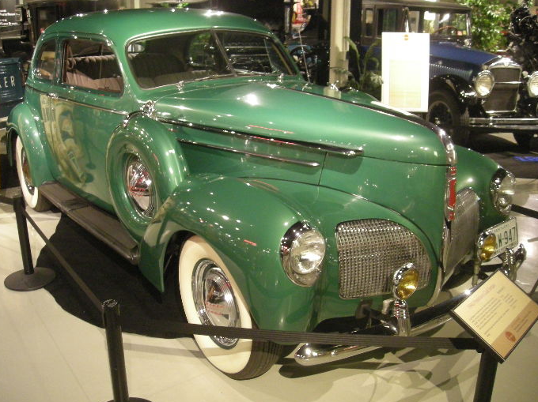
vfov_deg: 37.7
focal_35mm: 38
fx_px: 590
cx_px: 270
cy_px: 188
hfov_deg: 49.0
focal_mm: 5.7
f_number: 2.8
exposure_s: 1/8.6
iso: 400
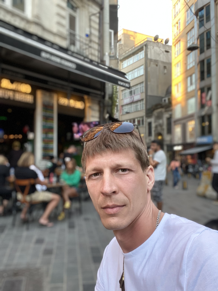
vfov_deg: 60.0
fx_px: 252
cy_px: 146
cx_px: 109
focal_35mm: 30
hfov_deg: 46.8
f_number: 2.2
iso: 160
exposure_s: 1/60
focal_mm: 2.71
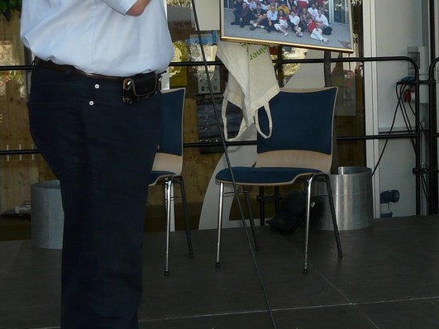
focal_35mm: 82
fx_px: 1040
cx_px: 391
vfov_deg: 17.9
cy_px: 107
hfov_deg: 23.3
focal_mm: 5.6
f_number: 4
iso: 100
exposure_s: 1/200
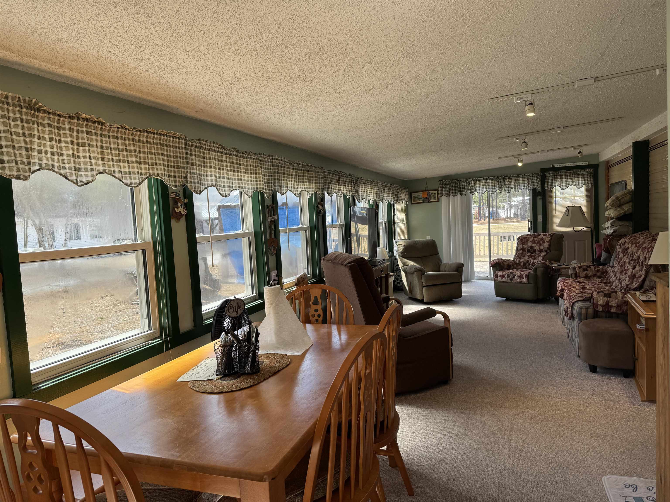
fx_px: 465
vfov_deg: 56.8
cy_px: 251
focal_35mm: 24
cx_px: 335
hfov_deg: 71.6
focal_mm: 6.76
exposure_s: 1/265
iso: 64
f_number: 1.78
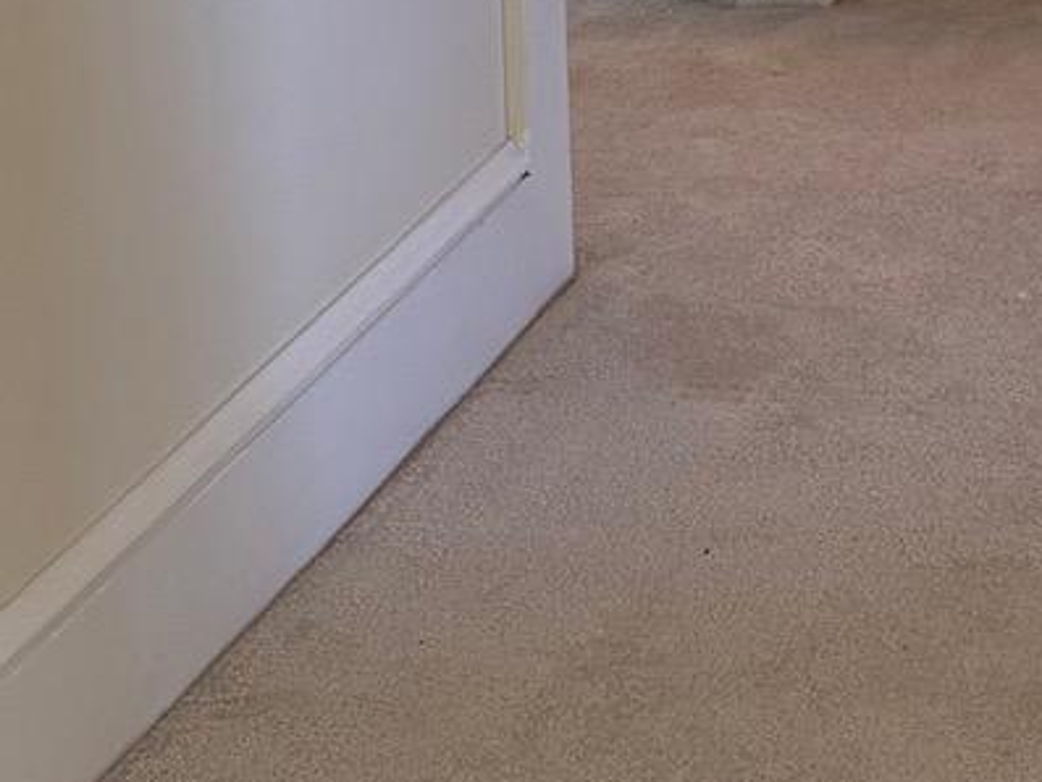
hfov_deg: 14.5
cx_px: 1008
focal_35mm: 134
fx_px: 4035
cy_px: -438
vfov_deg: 10.6
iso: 200
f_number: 1.6
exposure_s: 1/120
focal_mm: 5.96
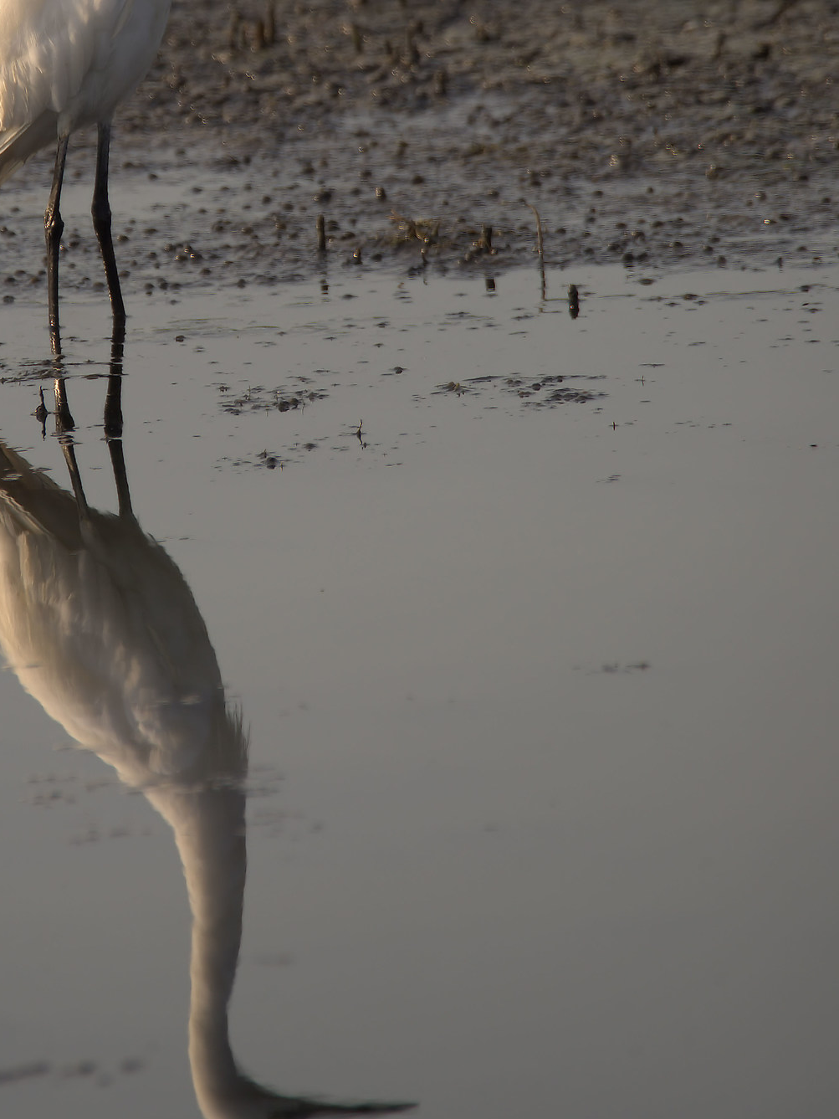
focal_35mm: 1036
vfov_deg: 1.9
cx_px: 177
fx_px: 33475
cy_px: 174
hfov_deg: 1.4
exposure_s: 1/800
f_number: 8
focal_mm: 600
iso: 400
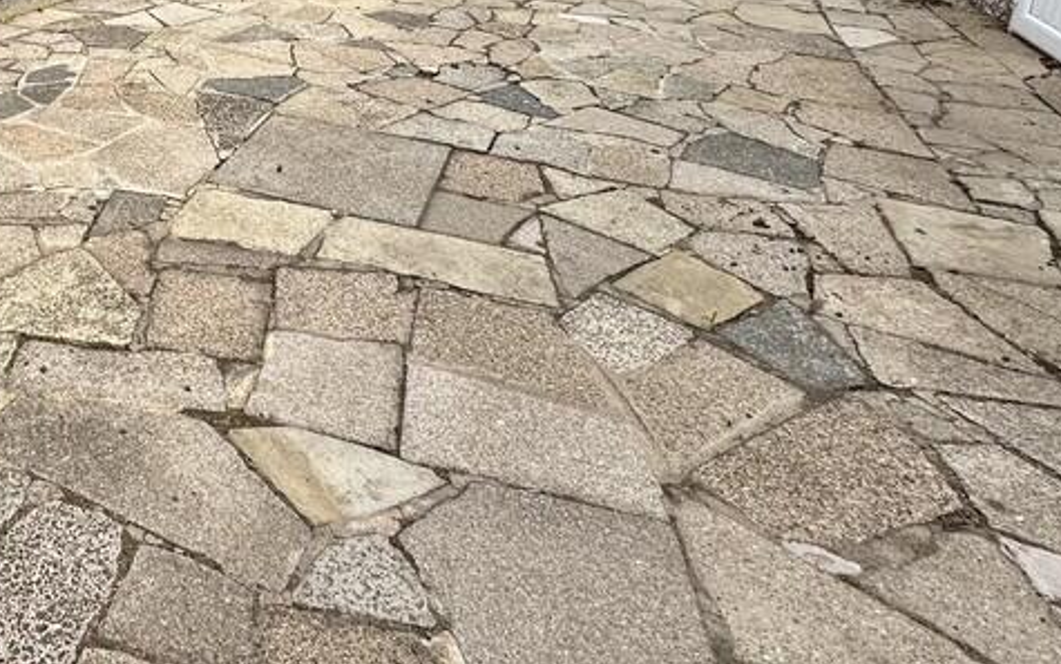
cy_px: -13
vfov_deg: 35.4
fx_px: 925
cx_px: 145
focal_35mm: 32
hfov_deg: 53.6
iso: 40
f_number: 2.2
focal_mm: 2.22
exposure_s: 1/707
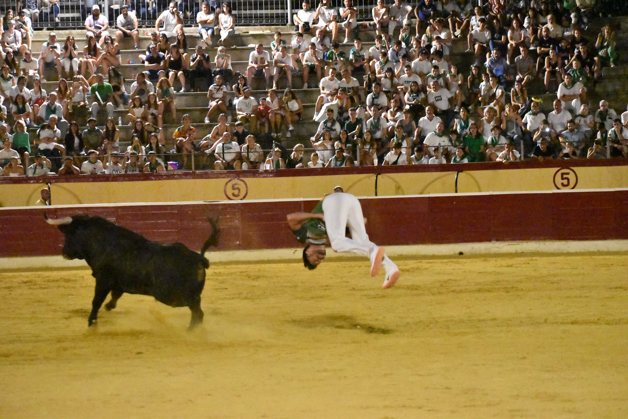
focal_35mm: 123
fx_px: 2145
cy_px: 210
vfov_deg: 11.1
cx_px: 314
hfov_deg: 16.7
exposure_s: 1/400
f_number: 5.6
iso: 25600
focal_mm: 82
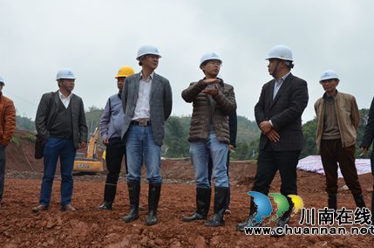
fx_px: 435
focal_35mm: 42
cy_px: 111
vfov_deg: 31.7
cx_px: 191
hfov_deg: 46.5
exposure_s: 1/200
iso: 200
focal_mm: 24
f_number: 7.1
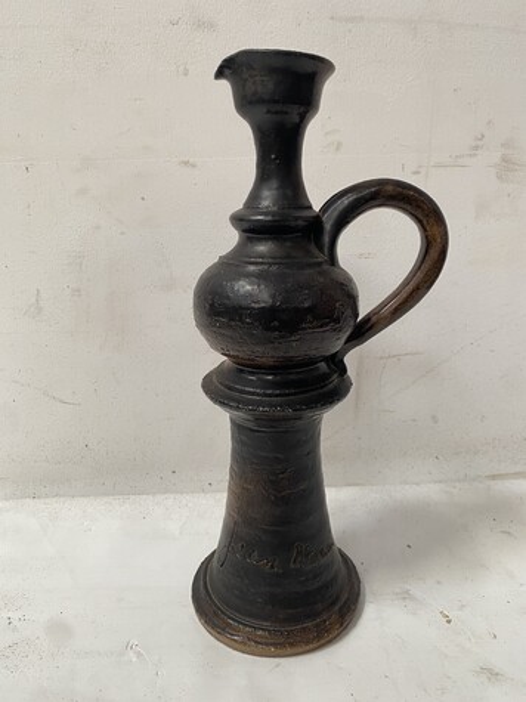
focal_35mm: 26
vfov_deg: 67.3
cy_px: 351
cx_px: 263
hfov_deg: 53.0
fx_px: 527
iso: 160
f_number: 1.8
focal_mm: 4.25
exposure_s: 1/60
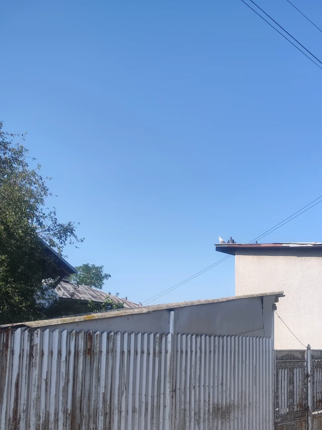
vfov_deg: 52.2
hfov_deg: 40.8
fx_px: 422
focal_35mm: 34
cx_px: 232
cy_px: 309
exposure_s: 1/1120
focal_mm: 7.01
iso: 100
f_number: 1.69
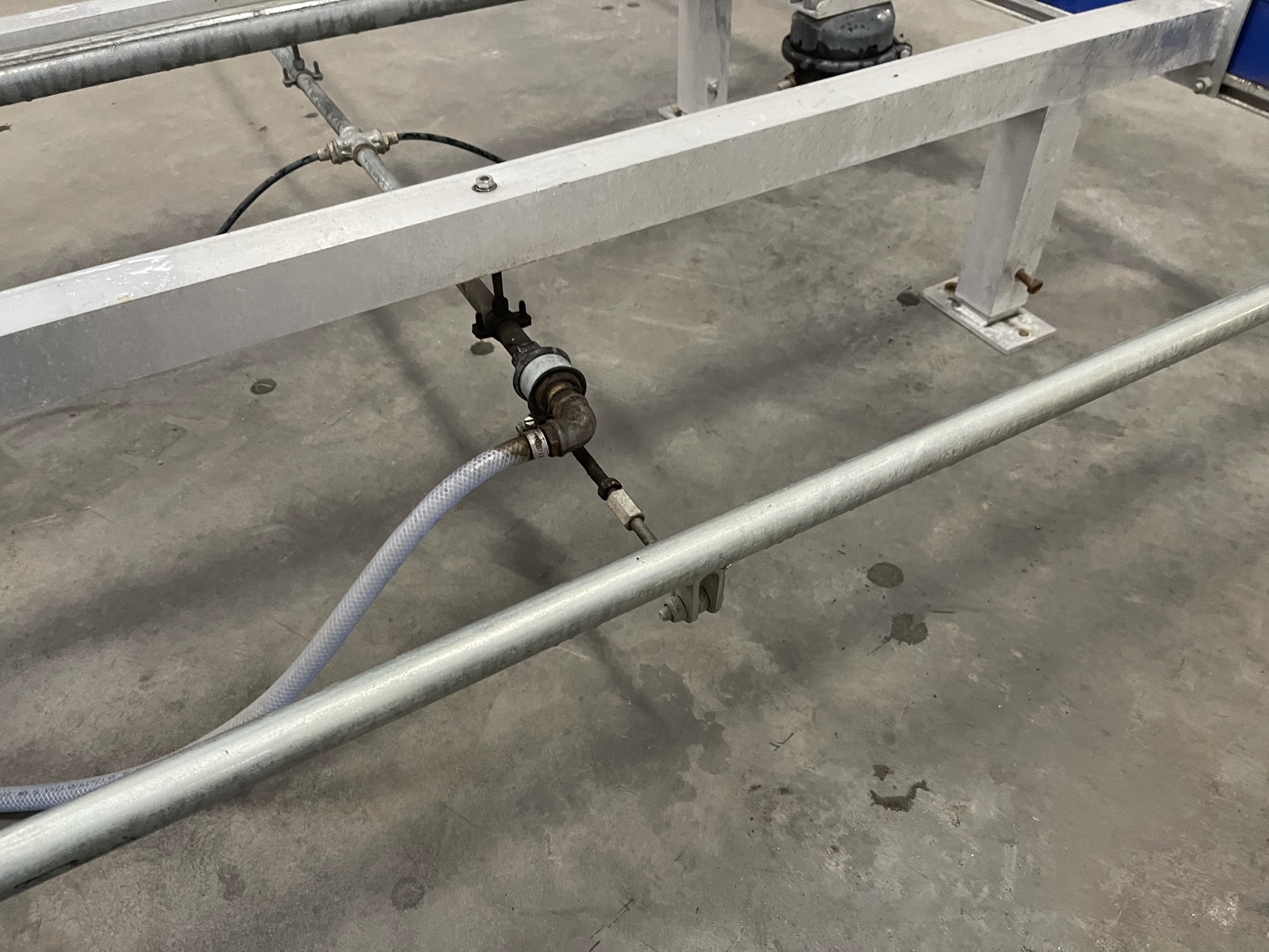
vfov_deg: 53.1
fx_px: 953
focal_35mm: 26
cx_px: 634
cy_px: 476
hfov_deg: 67.3
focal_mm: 5.1
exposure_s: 1/50
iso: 400
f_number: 1.6
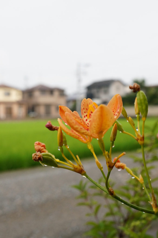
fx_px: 297
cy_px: 119
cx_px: 79
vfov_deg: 43.7
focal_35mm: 45
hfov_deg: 29.8
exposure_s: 1/800
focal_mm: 30
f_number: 8
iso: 800
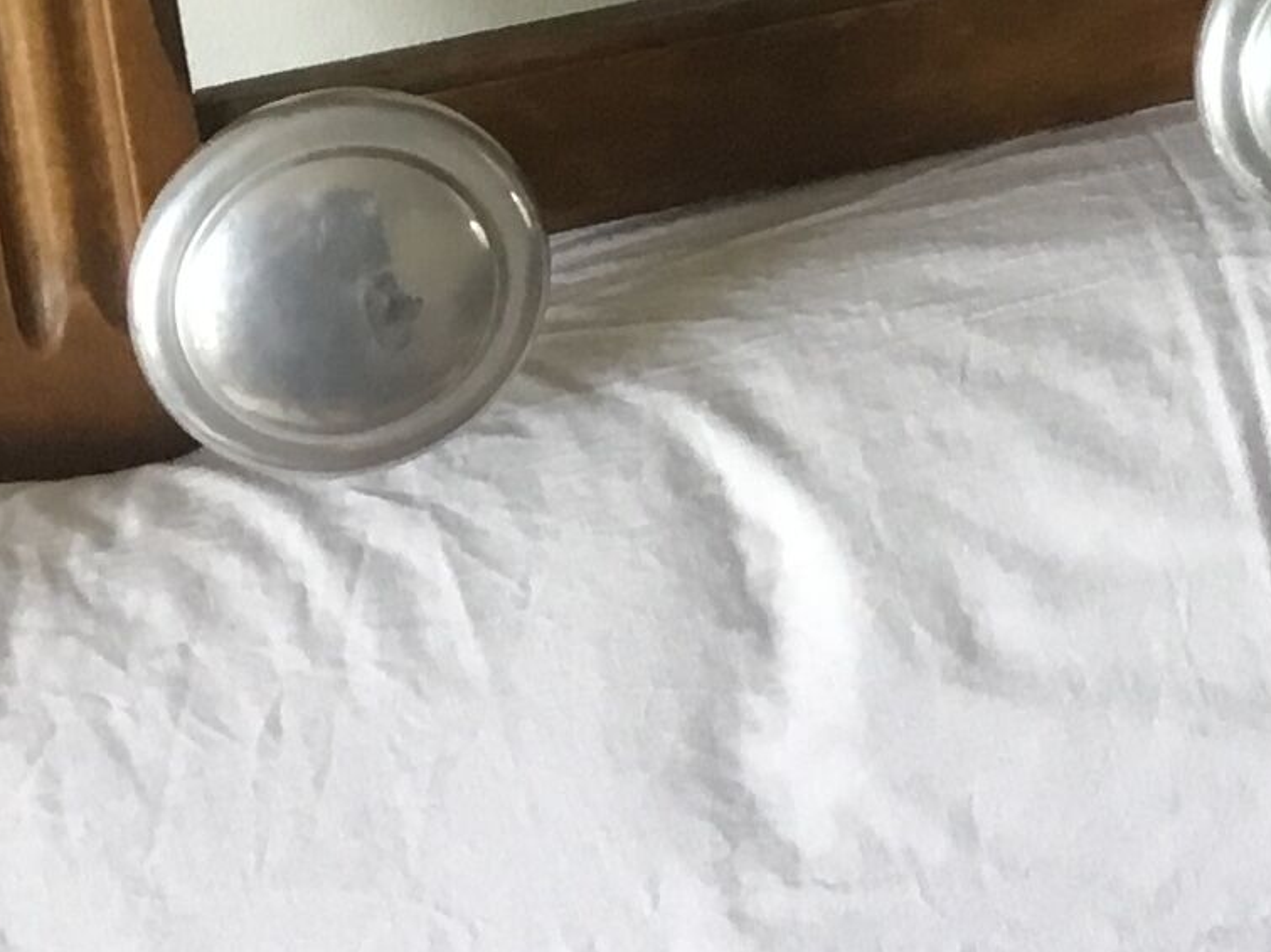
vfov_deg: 10.5
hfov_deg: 13.3
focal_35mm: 134
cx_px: 2236
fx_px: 4919
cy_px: -700
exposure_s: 1/33
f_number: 2.4
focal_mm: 3.3
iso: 80
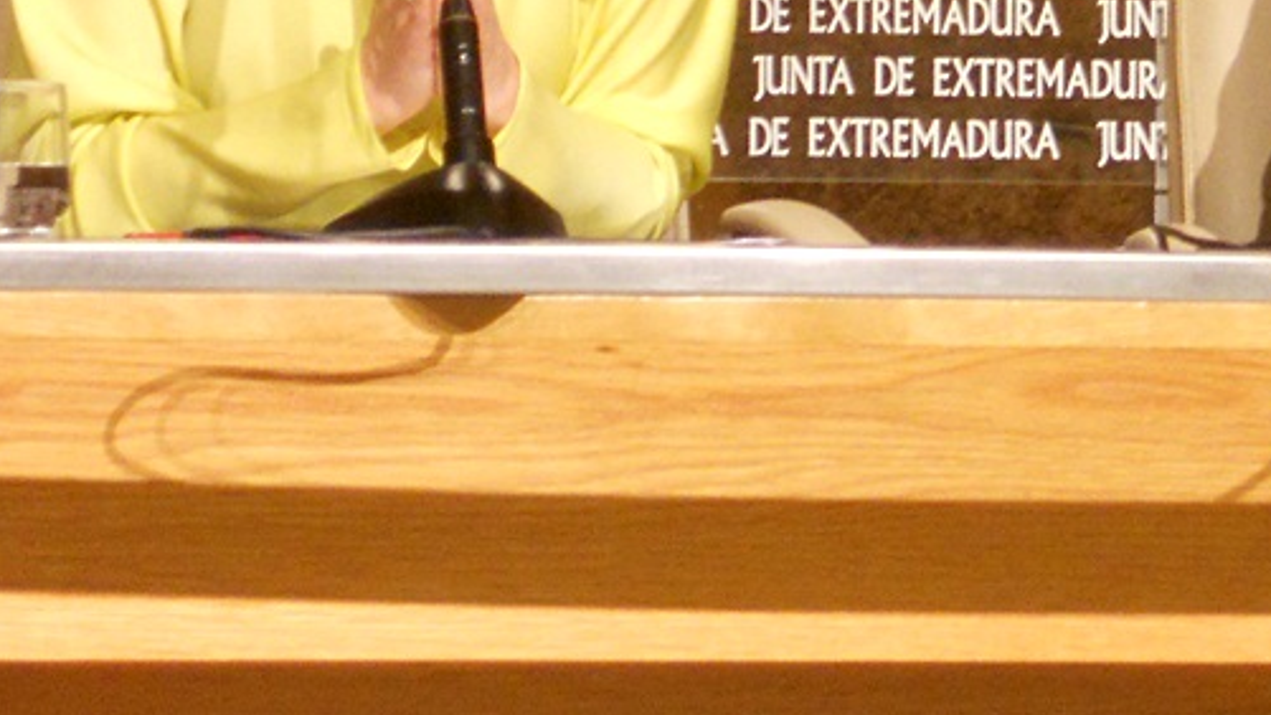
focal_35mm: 222
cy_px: -257
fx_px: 7483
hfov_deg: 9.7
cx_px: 931
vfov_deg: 5.4
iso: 320
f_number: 5.4
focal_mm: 16.5
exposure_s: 1/30
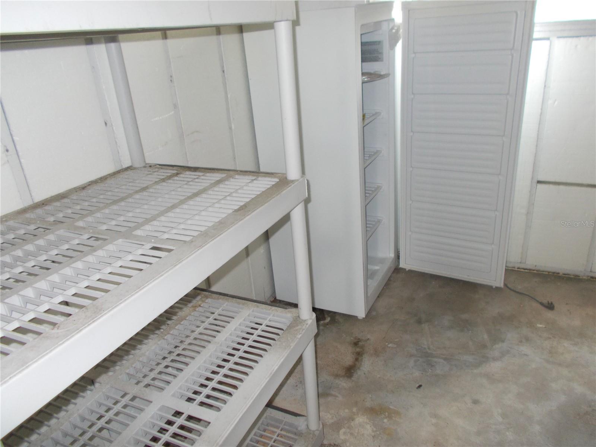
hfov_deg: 67.3
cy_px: 224
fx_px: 448
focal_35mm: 26
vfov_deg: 53.1
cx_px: 298
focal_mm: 4.6
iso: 200
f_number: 3.2
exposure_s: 1/25
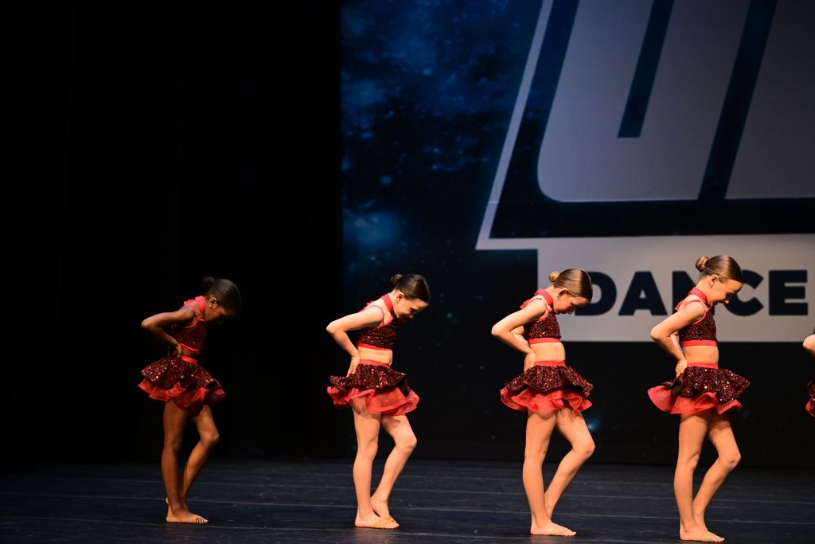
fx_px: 1857
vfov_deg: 16.7
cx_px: 408
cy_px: 272
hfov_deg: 24.8
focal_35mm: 82
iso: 2500
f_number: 3.2
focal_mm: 82
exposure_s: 1/1000
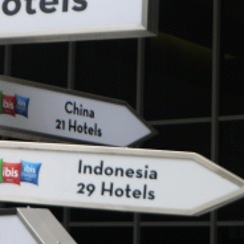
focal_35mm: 164
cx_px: -25
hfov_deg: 10.5
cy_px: 80
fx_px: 1308
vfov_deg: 10.6
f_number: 5.6
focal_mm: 38
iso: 160
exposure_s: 1/100
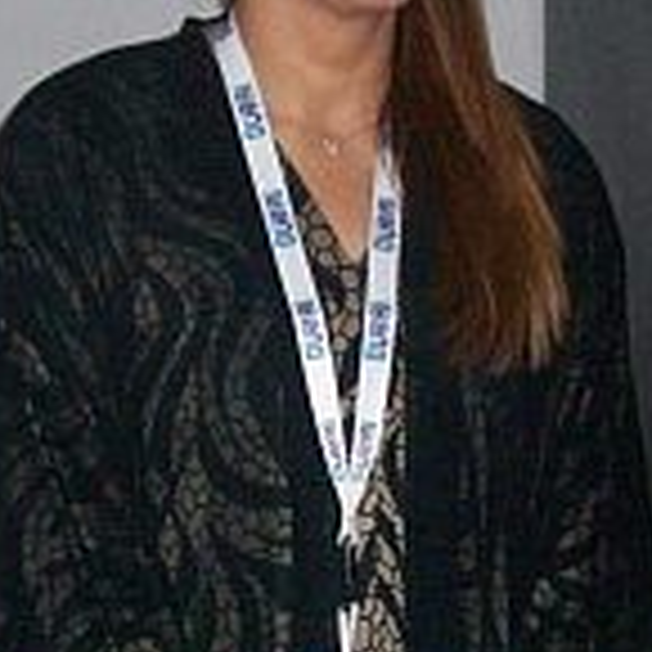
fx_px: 3452
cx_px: 423
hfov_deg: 10.8
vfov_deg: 10.8
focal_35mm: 162
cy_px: 263
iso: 320
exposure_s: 1/70.6
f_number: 3.6
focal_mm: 8.8
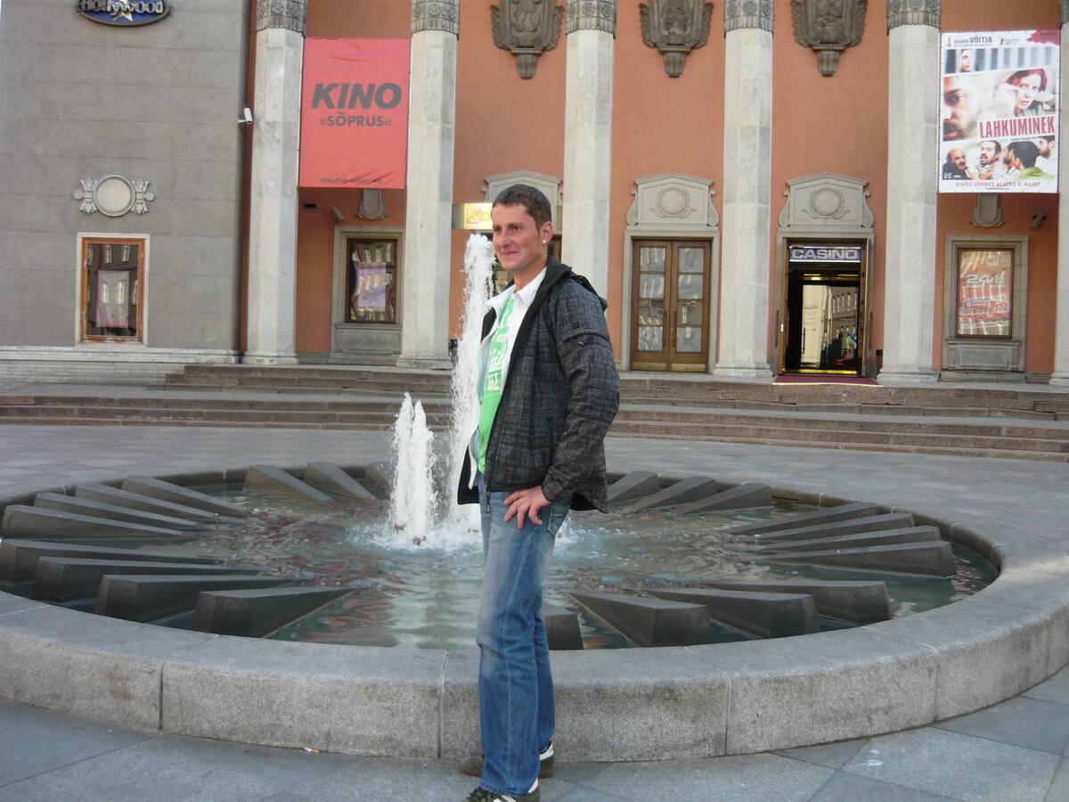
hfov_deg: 55.4
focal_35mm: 33
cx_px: 534
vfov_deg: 42.9
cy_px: 401
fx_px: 1019
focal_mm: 5.5
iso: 100
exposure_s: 1/200
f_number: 2.8
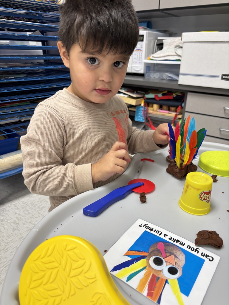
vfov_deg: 67.3
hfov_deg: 53.1
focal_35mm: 26
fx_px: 229
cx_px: 114
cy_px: 152
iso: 80
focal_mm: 5.96
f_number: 1.6
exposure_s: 1/60
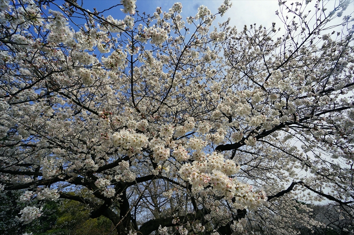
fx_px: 147
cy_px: 118
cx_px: 177
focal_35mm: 15
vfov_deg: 77.2
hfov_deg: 100.4
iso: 100
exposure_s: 1/250
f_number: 9
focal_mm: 10
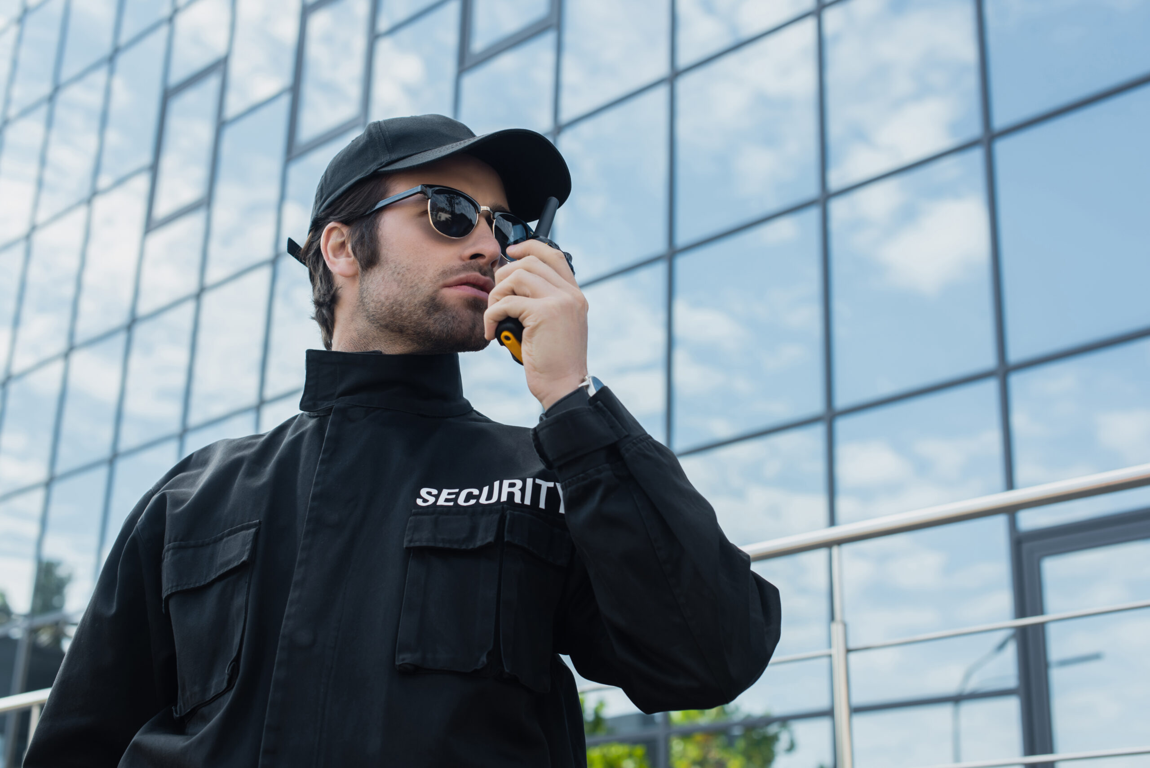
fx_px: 1598
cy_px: 384
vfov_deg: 27.0
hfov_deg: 39.6
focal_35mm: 50
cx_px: 575
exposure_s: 1/200
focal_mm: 50
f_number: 5
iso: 125
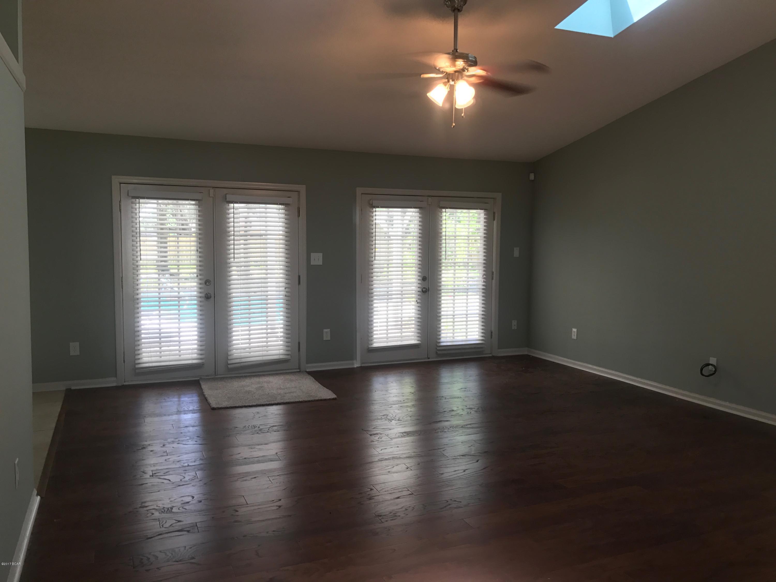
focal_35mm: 28
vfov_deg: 49.7
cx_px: 388
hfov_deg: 63.4
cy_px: 291
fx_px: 628
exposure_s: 1/40
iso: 32
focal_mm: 3.99
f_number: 1.8
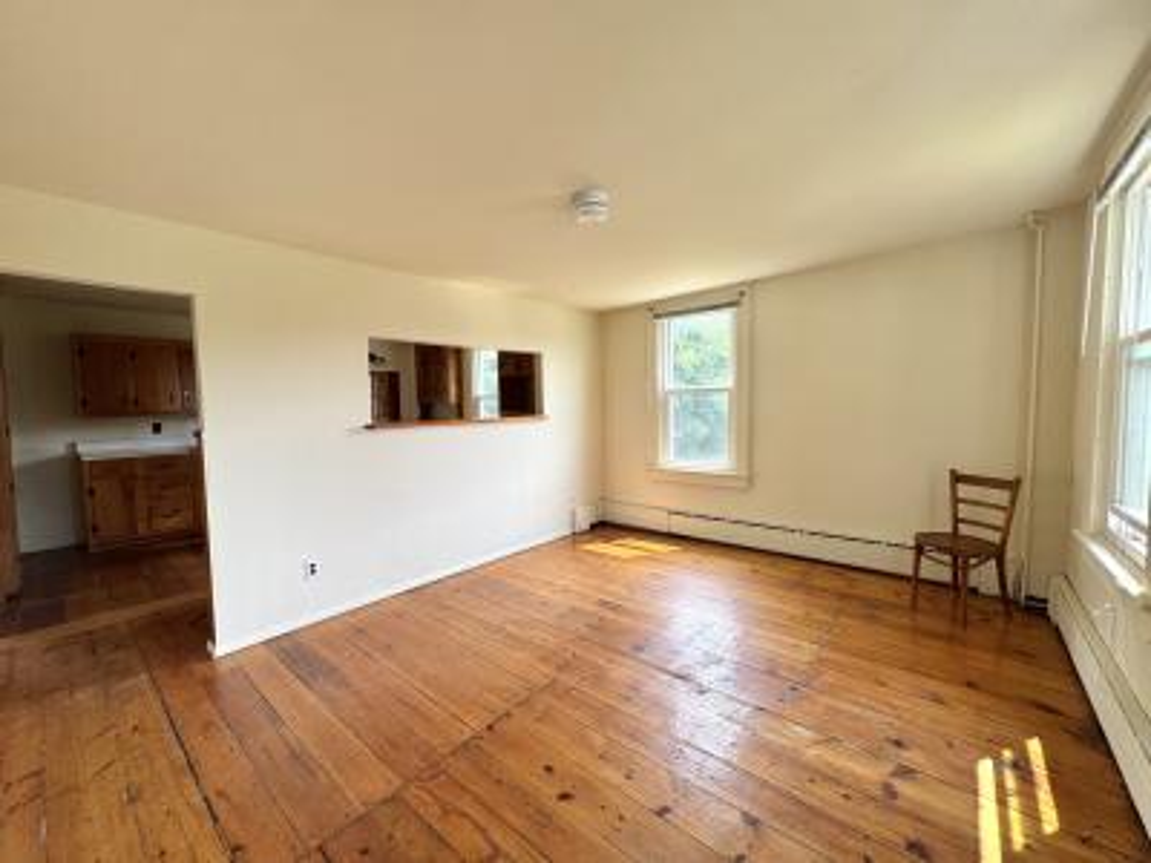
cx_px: 576
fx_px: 466
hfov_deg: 102.1
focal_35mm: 14
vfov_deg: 85.7
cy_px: 432
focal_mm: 2.22
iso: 50
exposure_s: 1/99
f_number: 2.2
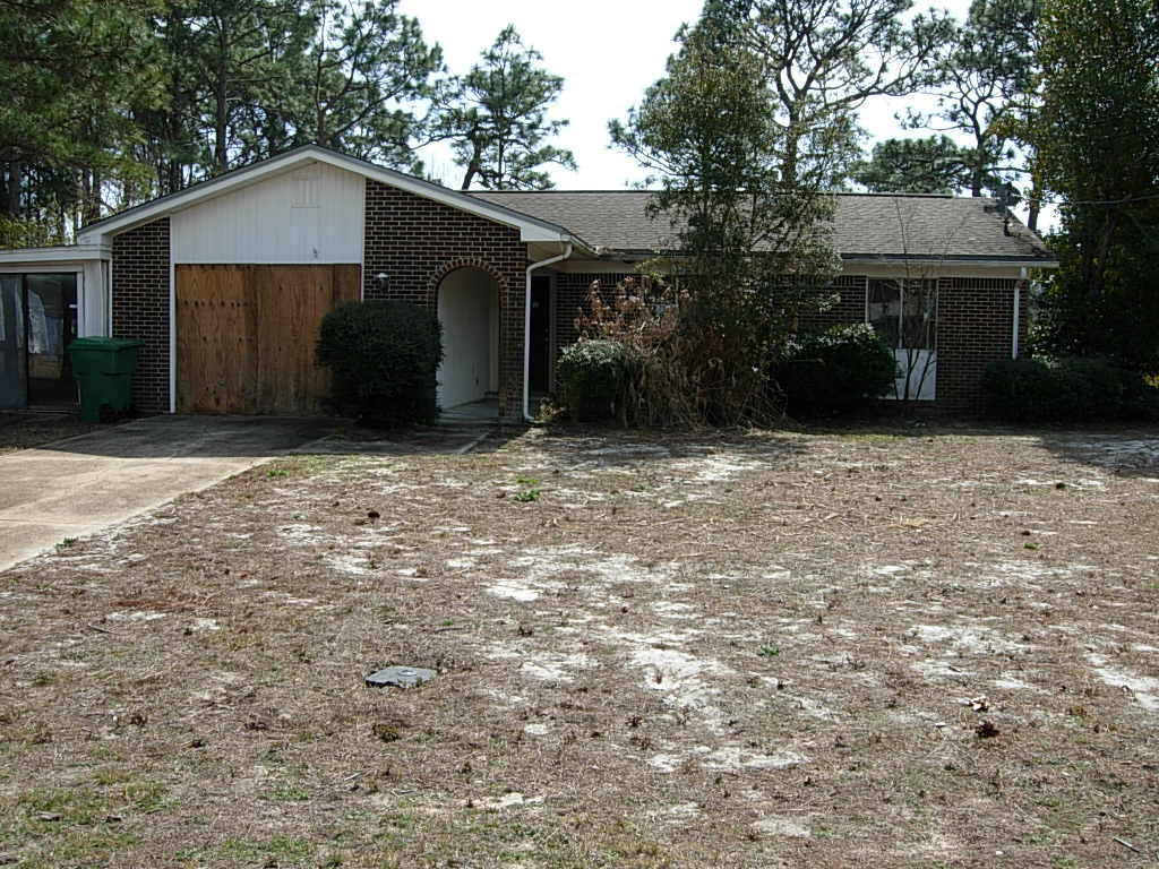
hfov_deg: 51.4
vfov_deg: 39.7
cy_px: 434
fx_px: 1205
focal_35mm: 36
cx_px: 580
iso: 50
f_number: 5.4
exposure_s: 1/279
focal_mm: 7.5
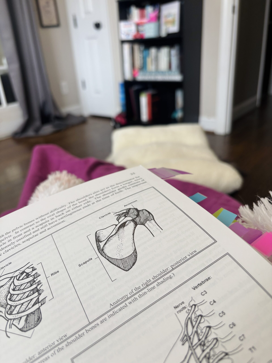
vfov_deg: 67.3
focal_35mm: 26
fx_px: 272
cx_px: 136
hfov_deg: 53.1
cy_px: 182
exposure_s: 1/60
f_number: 1.6
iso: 100
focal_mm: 5.96
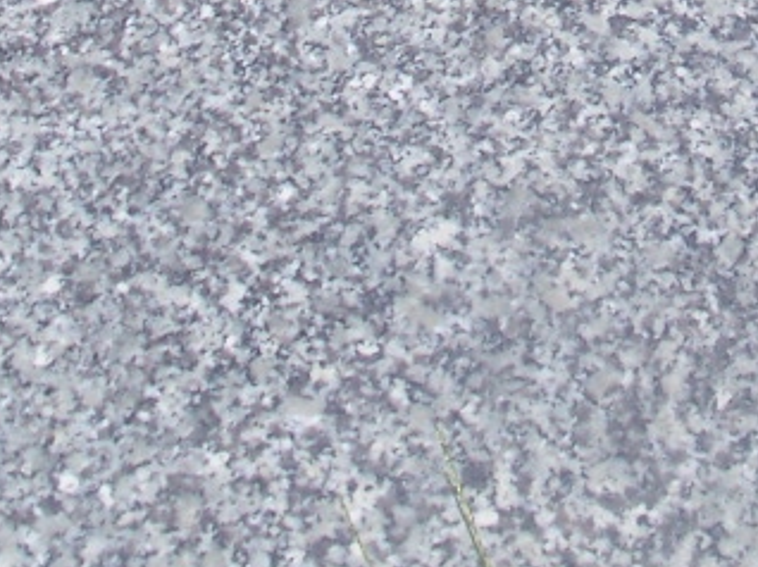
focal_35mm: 149
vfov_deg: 9.6
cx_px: 548
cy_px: -369
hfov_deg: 13.2
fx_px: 3260
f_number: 5.6
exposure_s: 1/40
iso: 64
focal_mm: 6.75
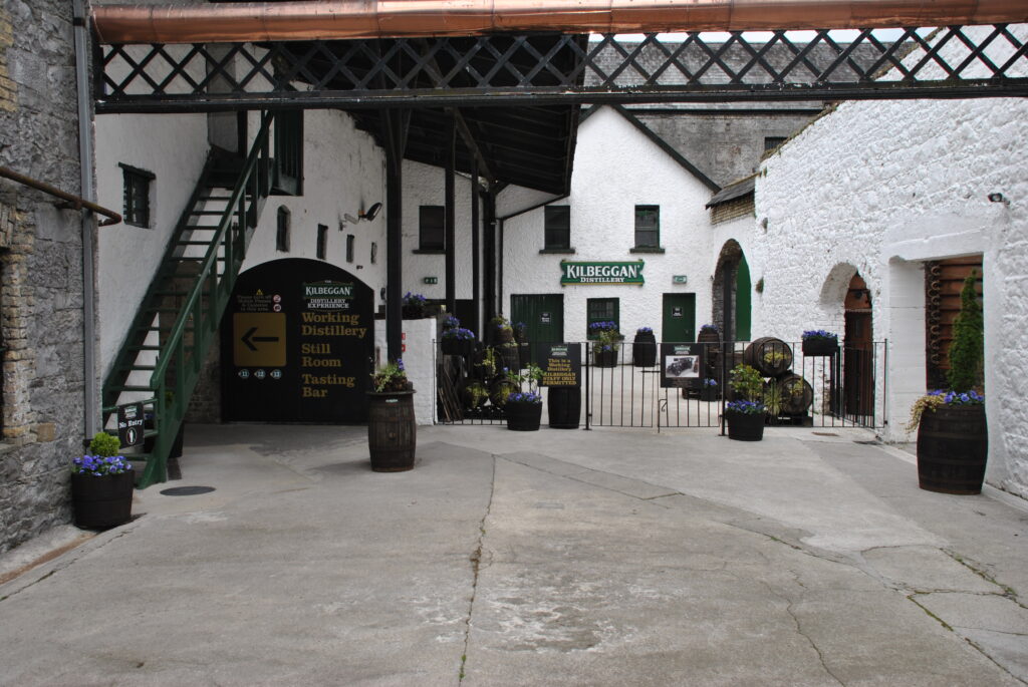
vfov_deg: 40.1
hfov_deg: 57.2
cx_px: 514
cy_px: 344
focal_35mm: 33
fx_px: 943
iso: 100
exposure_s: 1/200
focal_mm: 22
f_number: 6.3
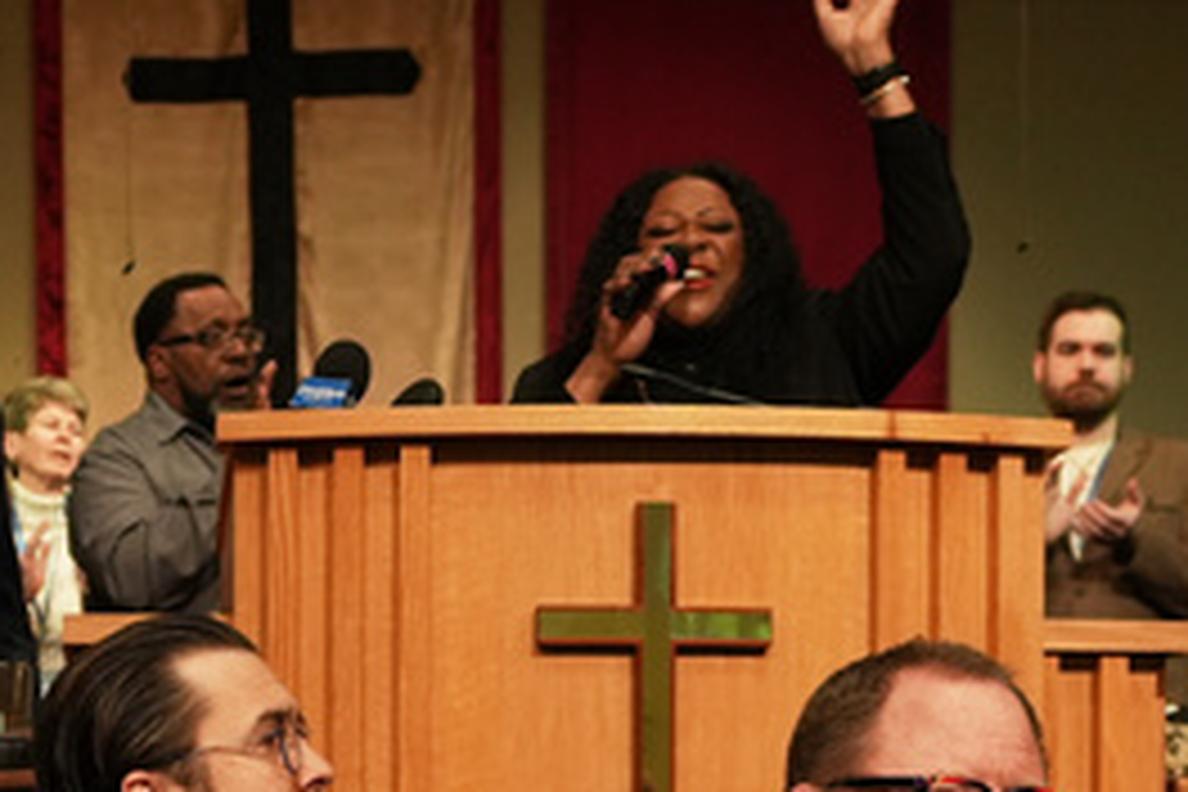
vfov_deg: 13.8
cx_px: 225
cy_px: 916
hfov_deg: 20.8
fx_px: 3201
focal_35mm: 97
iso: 1600
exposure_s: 1/400
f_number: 2.8
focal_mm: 25
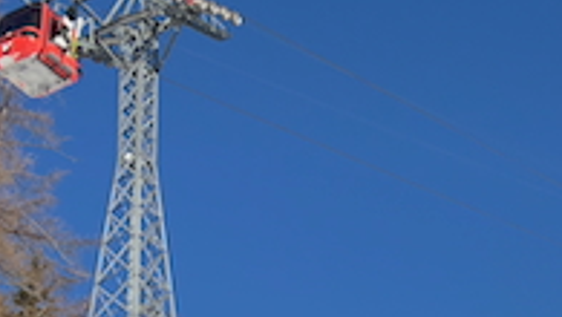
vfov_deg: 12.5
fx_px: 1387
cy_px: 455
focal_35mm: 93
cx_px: 585
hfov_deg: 21.9
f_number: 1.6
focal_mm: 5.96
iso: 50
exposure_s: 1/7194
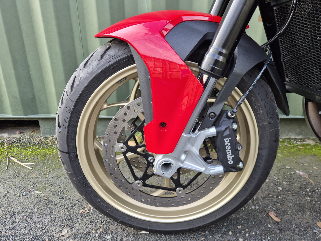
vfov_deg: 58.9
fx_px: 213
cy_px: 120
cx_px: 160
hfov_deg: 73.9
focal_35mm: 23
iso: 64
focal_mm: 5.4
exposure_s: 1/180
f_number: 1.8
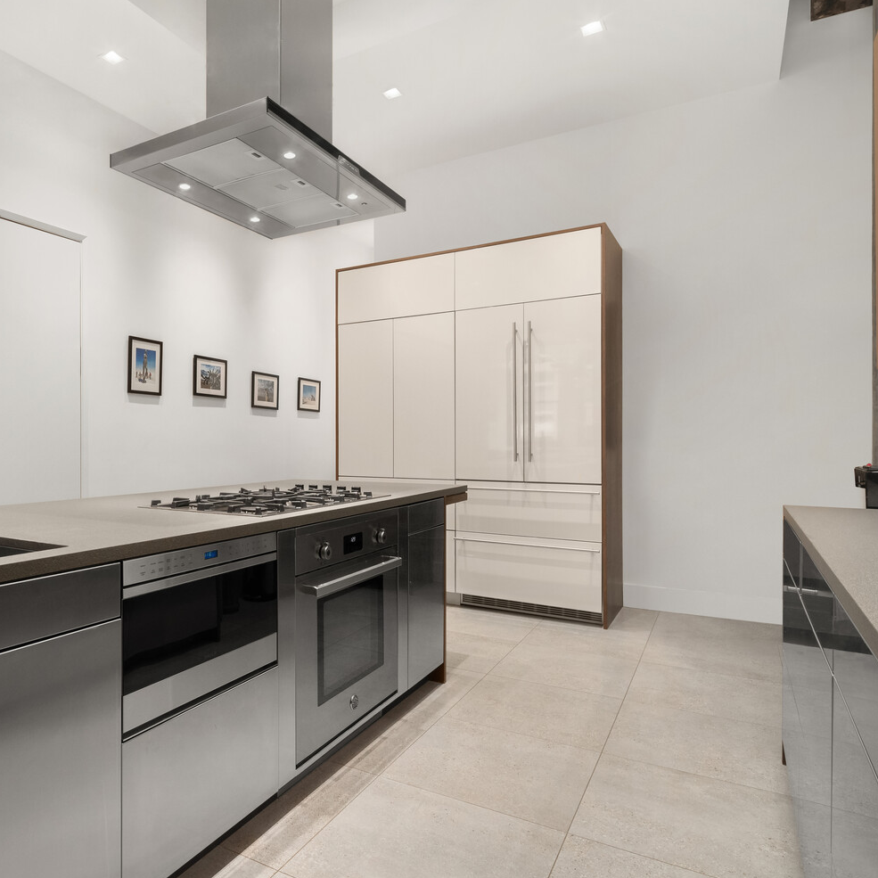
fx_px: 631
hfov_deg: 67.7
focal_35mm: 22
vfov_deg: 69.6
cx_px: 292
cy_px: 441
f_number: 16
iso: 640
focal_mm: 17
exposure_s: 1/8
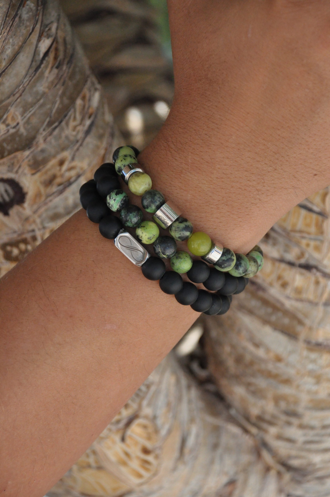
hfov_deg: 10.1
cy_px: 248
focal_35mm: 135
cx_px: 165
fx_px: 1861
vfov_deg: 15.2
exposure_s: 1/4000
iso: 2000
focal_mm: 90
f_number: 5.6
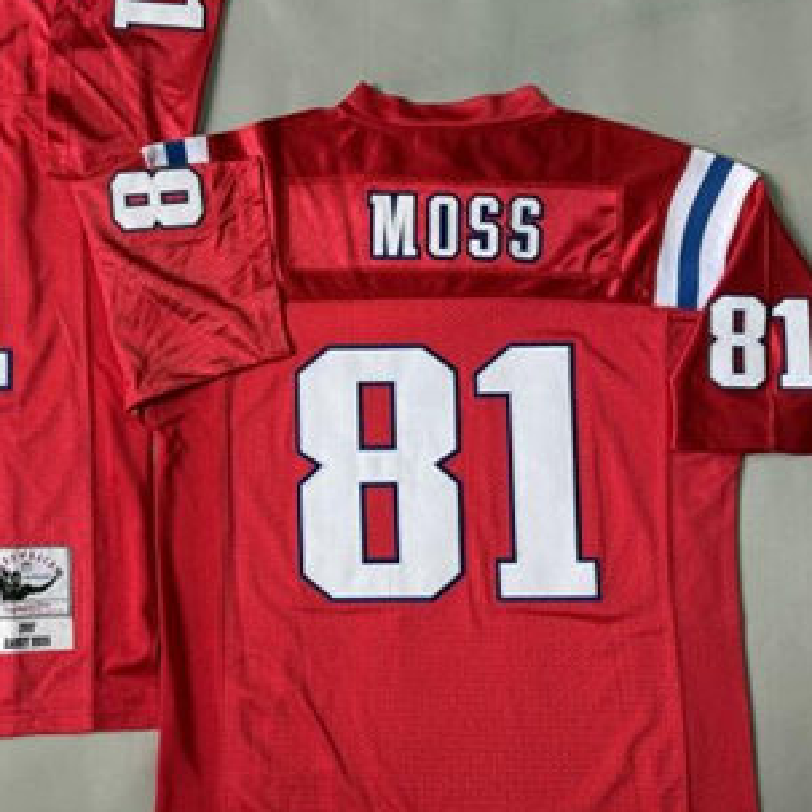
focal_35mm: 42
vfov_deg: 40.0
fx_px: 1115
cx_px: 153
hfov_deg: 38.4
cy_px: 413
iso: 100
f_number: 1.78
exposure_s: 1/121
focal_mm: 6.76
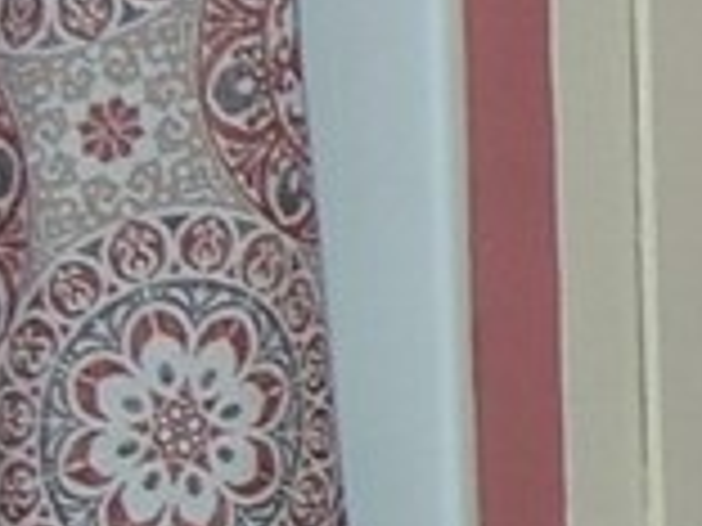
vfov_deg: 6.2
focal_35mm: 237
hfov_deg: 7.6
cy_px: -92
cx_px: 1820
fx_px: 4806
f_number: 2.7
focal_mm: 6
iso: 50
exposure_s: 1/60.1
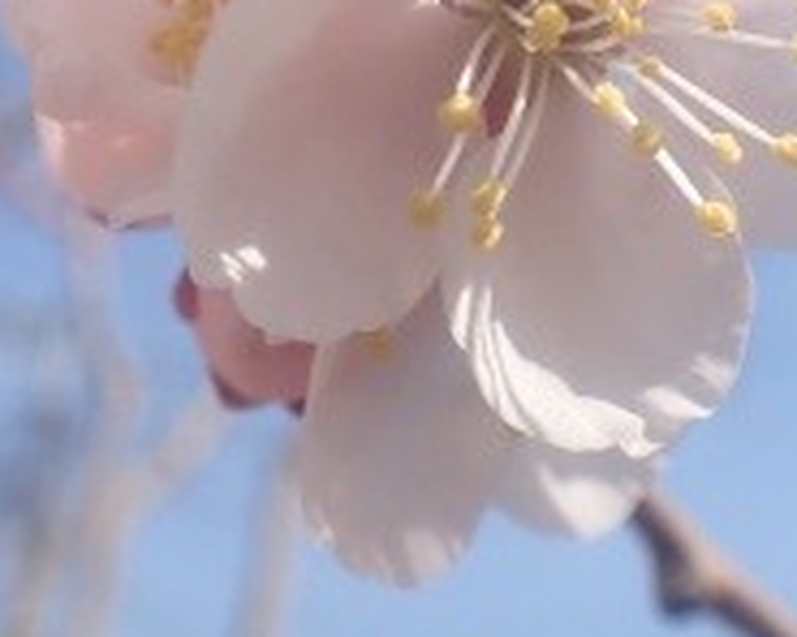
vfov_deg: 20.7
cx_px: 513
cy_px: -26
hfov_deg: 26.7
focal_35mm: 71
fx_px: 1675
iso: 100
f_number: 9
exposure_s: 1/125
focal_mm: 5.4
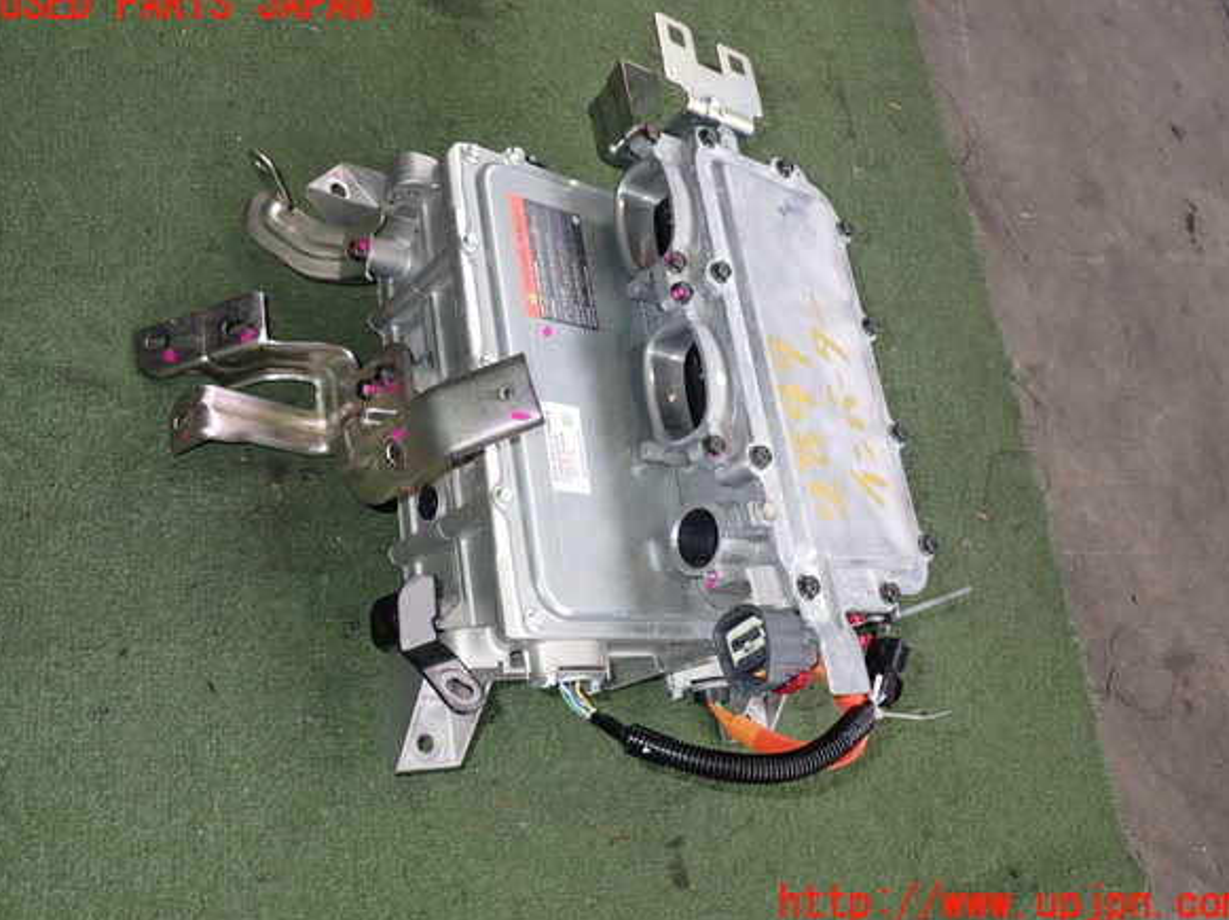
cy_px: 455
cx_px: 622
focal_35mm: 31
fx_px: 1100
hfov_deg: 58.4
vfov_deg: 45.4
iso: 100
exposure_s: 1/100
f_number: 2.3
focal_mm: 5.4
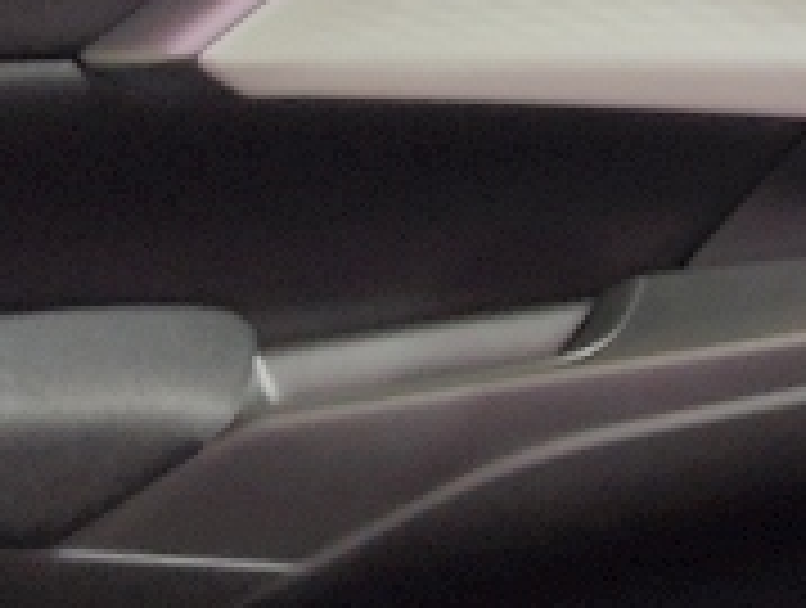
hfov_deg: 9.5
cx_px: 2531
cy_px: 937
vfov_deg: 9.4
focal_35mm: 154
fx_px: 3593
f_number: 1.8
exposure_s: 1/45
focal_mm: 6.06
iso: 125
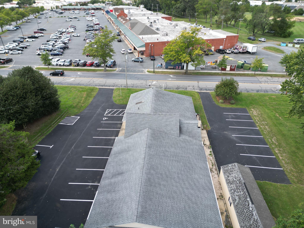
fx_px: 211
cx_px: 152
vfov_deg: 56.8
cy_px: 114
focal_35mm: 24
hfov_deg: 71.6
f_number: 1.7
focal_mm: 6.72
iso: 120
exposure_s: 1/640
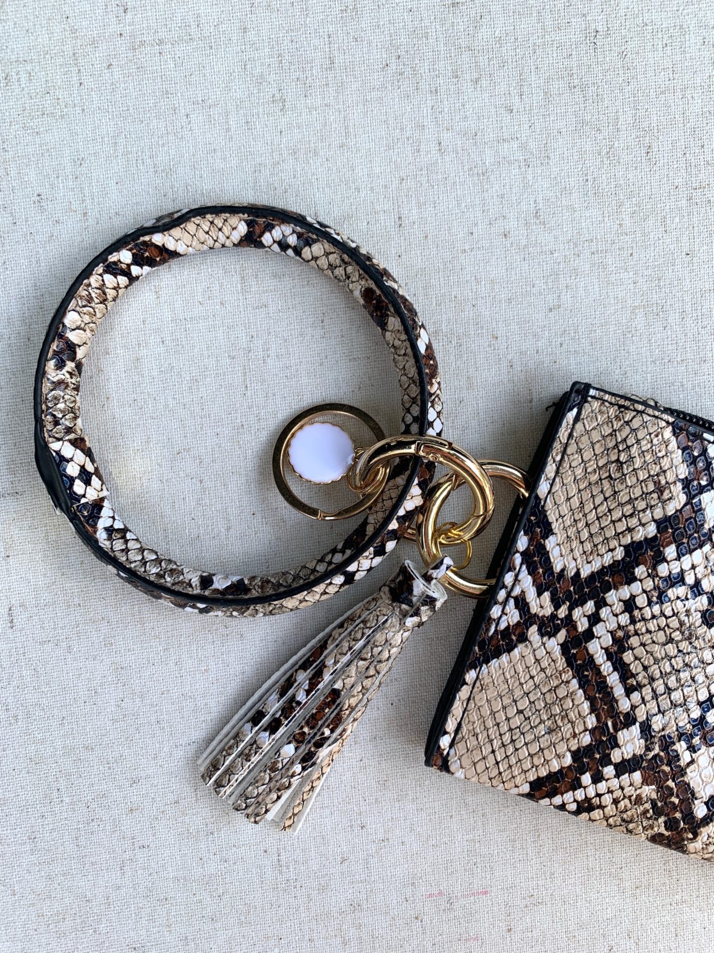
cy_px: 476
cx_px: 357
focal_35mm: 26
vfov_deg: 67.3
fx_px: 715
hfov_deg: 53.1
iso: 25
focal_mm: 4.25
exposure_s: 1/169
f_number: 1.8
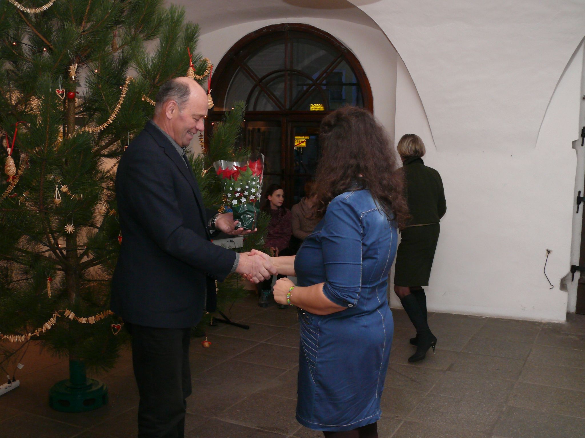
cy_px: 219
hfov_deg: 46.8
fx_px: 676
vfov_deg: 36.0
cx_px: 292
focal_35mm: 40
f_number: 2.8
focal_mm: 8
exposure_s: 1/30
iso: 200
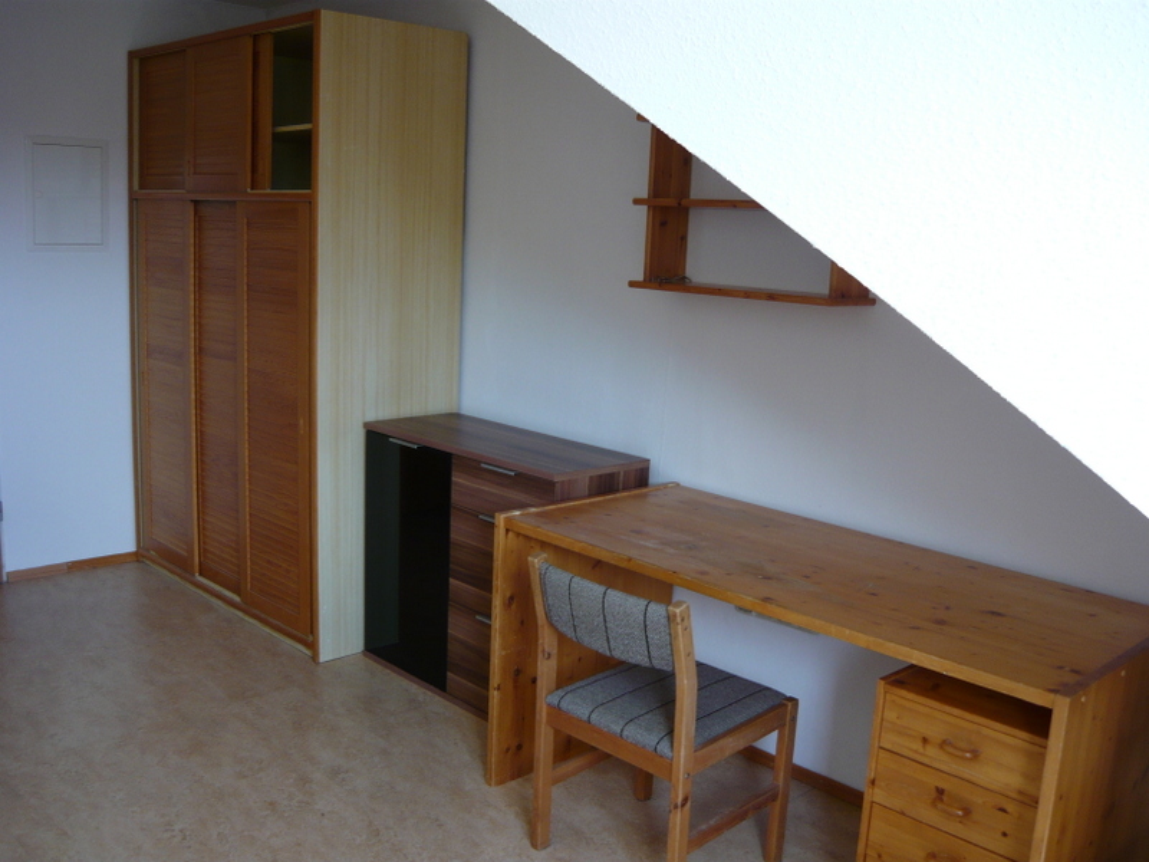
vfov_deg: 42.9
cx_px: 574
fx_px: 1095
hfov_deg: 55.4
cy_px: 431
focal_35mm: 33
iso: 100
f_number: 2.8
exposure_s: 1/30
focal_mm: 5.5
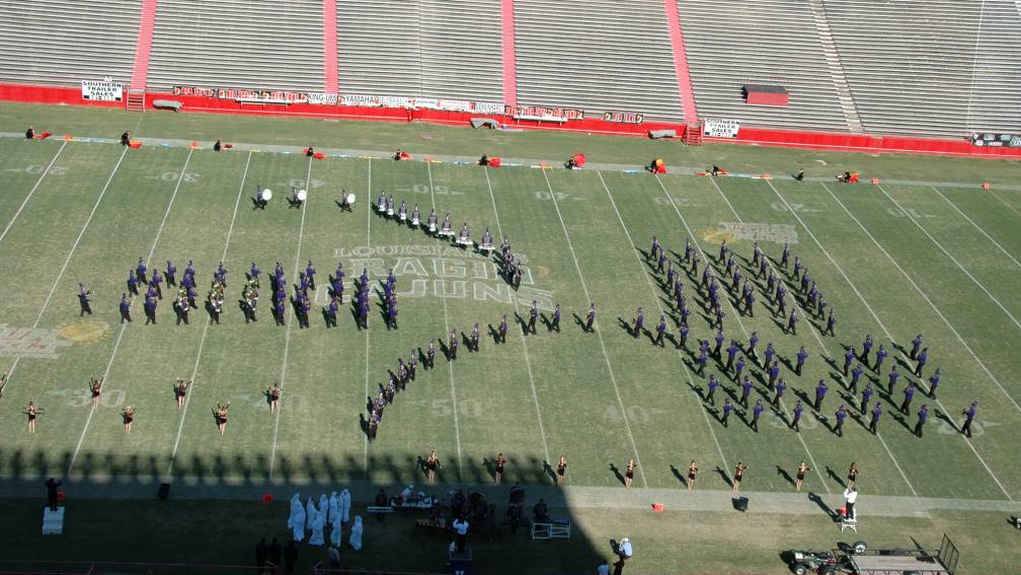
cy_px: 295
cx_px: 510
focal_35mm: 51
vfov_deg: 23.5
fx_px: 1381
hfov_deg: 40.6
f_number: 9
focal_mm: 32
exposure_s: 1/320
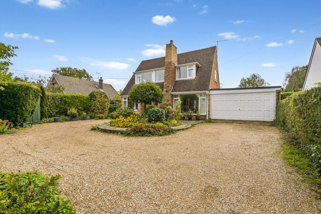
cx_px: 160
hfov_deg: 98.6
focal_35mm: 16
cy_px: 107
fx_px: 138
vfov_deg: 75.5
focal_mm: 15.5
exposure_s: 1/125
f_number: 18
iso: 250
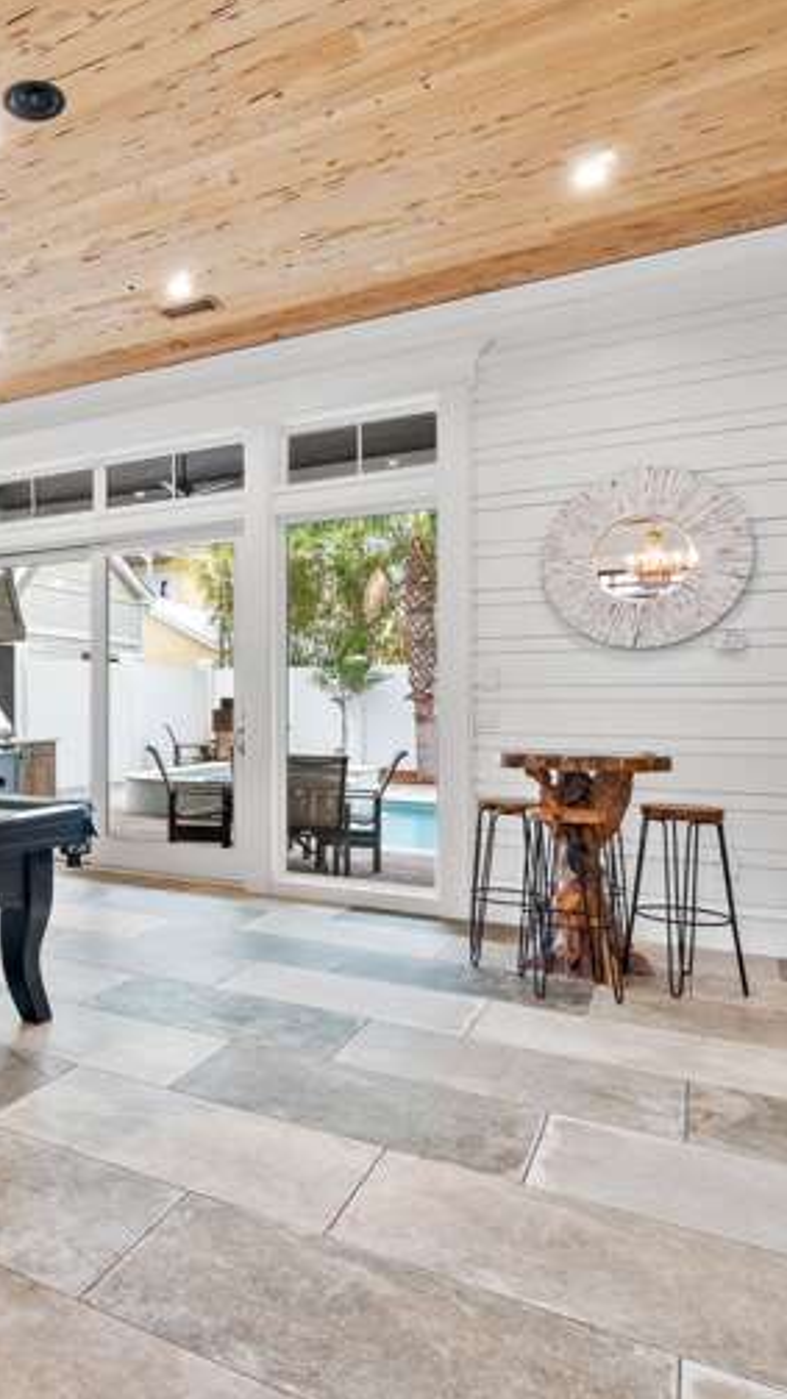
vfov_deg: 76.3
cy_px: 693
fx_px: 890
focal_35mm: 24
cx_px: 56
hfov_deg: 43.0
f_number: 8
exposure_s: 1/1.25
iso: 800
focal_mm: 10
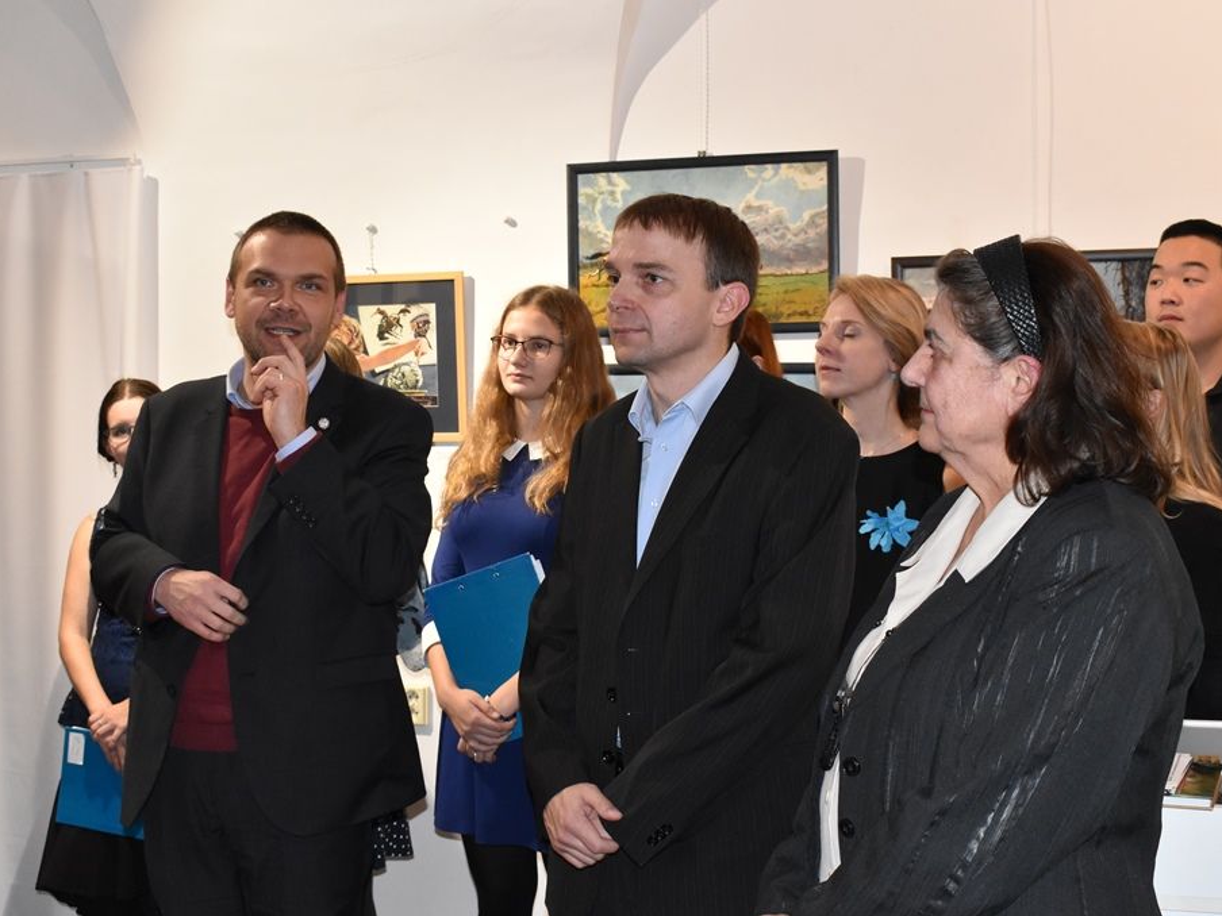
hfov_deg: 38.9
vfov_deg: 29.7
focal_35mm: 49
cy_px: 460
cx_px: 576
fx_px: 1730
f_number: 8
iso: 2200
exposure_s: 1/60
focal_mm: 30
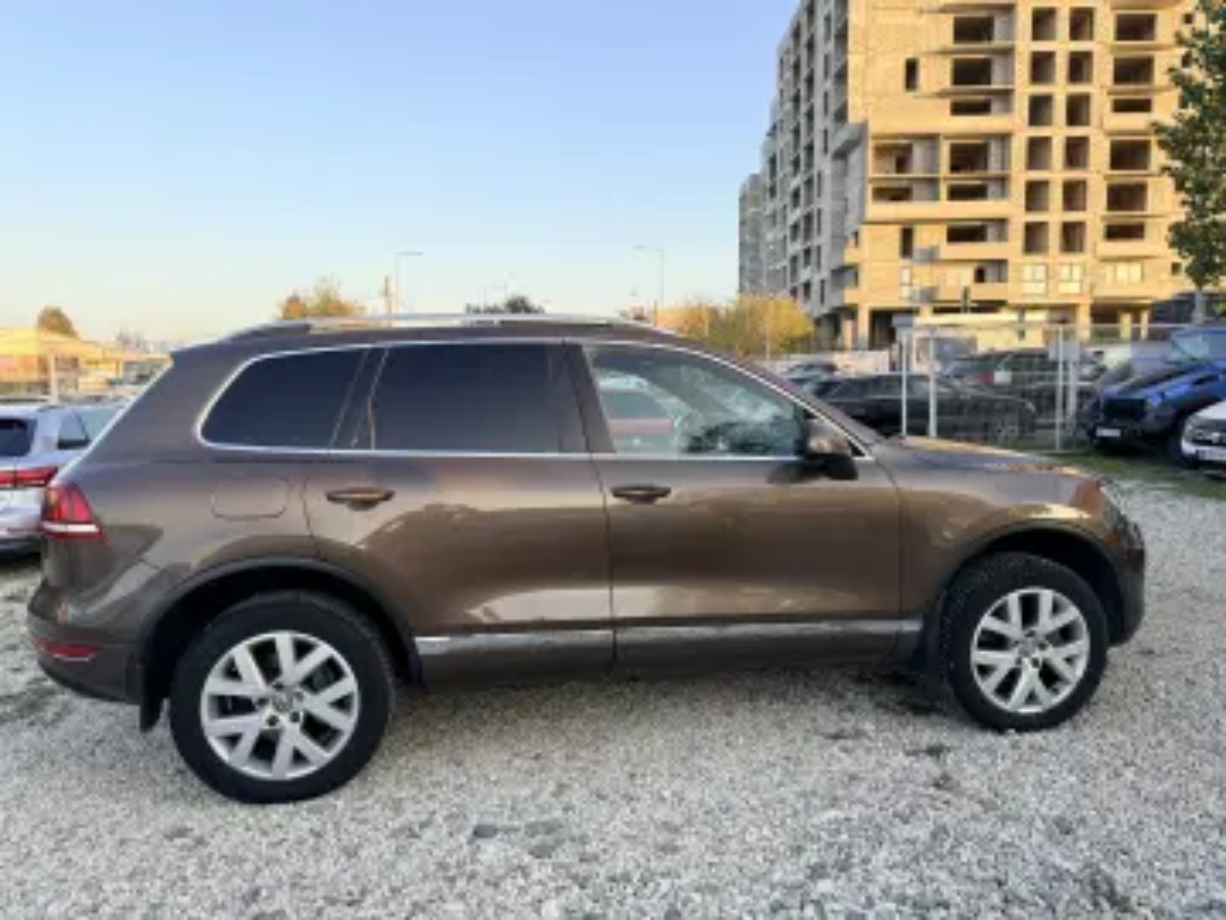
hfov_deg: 71.6
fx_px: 850
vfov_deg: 56.8
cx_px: 613
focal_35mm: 24
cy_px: 460
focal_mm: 6.76
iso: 100
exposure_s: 1/476
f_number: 1.78
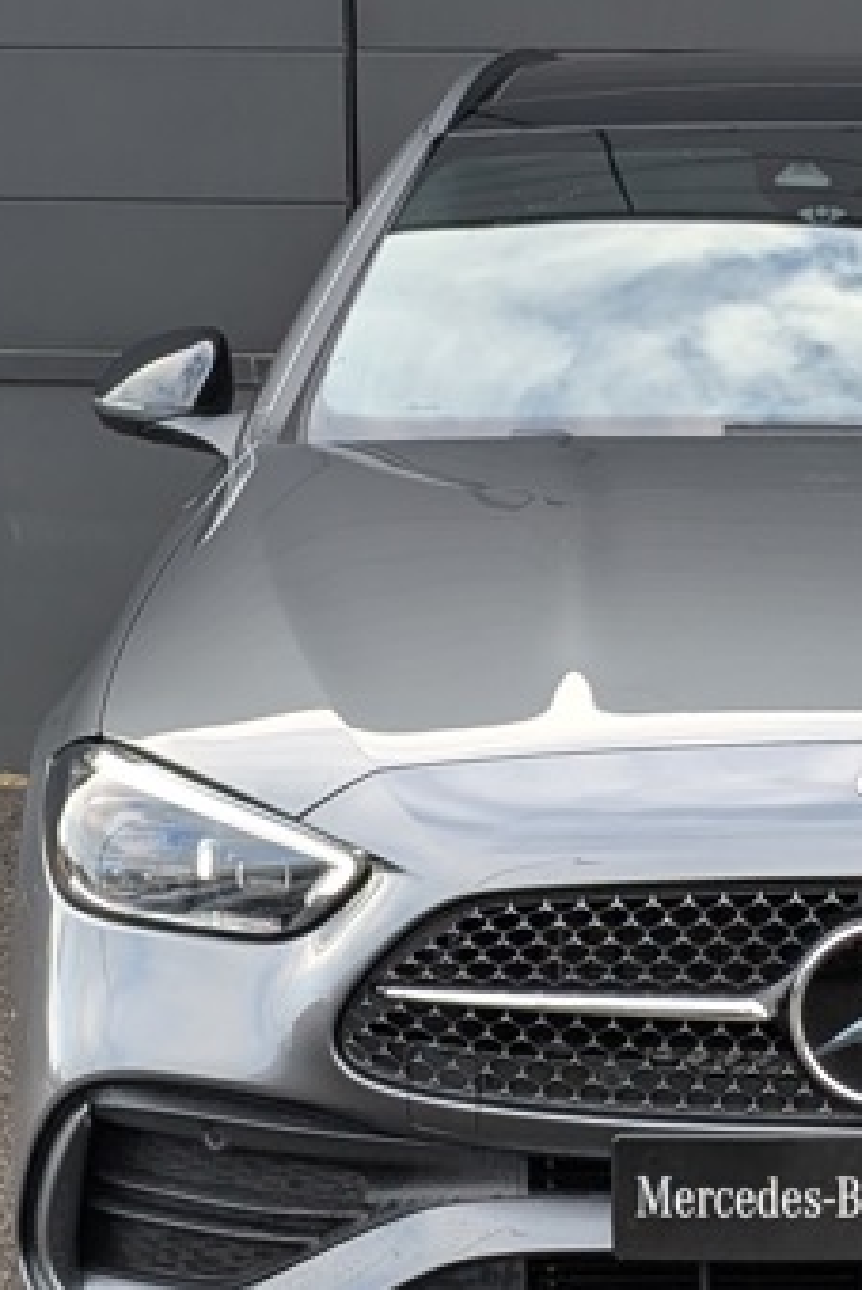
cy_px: 675
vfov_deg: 17.1
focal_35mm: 120
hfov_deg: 11.3
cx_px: 946
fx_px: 4305
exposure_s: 1/224
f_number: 1.68
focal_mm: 6.9
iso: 26
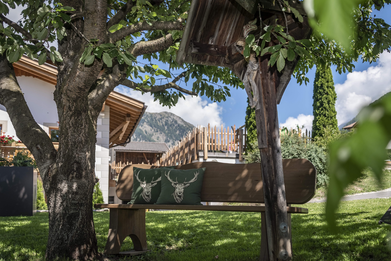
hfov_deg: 53.1
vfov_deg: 36.9
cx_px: 193
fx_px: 391
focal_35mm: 36
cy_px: 129
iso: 320
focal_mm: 35
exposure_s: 1/1600
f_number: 3.8
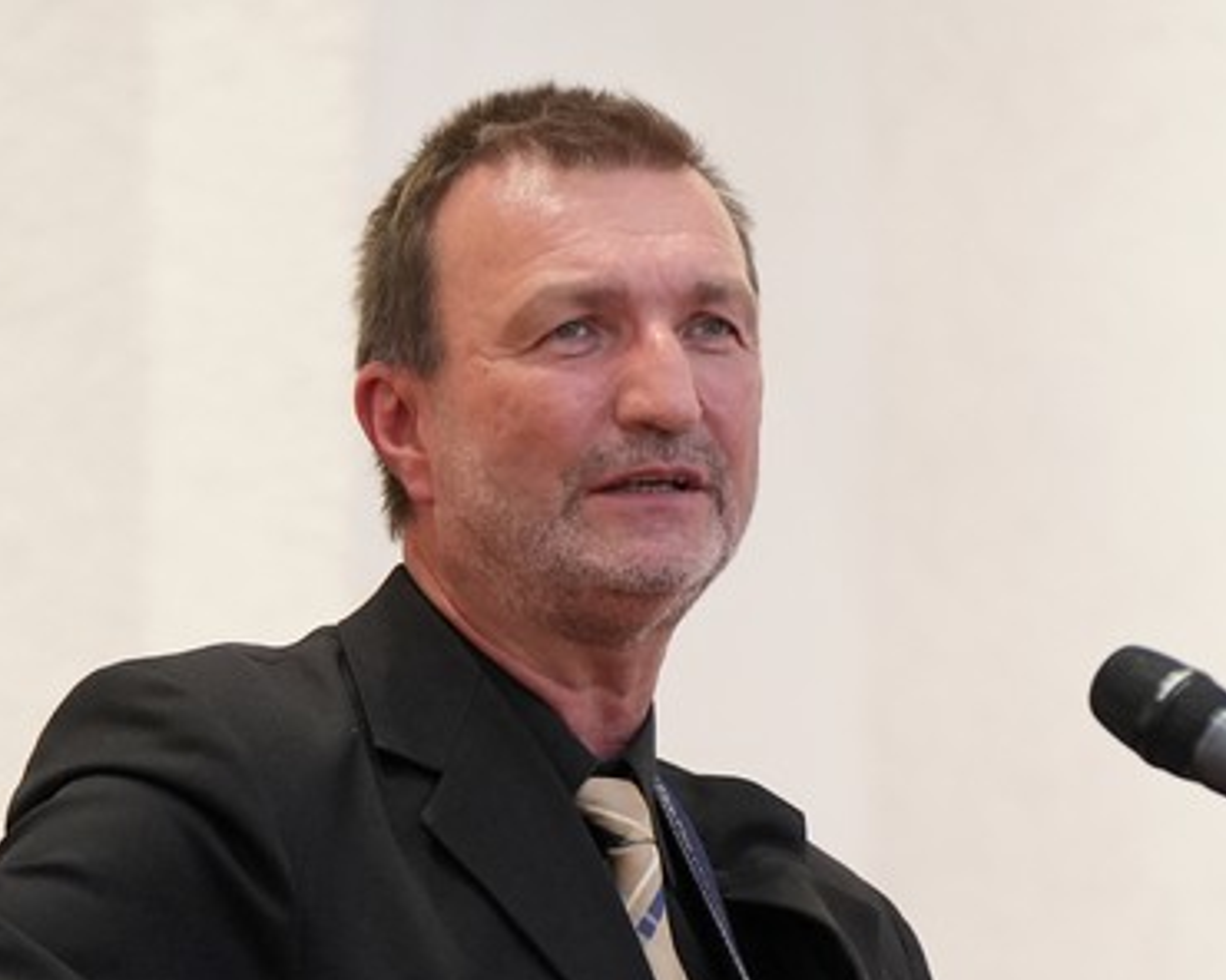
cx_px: 656
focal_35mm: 455
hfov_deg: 4.3
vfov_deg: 3.4
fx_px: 16510
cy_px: 1137
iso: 3200
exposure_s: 1/250
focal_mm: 140
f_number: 2.8
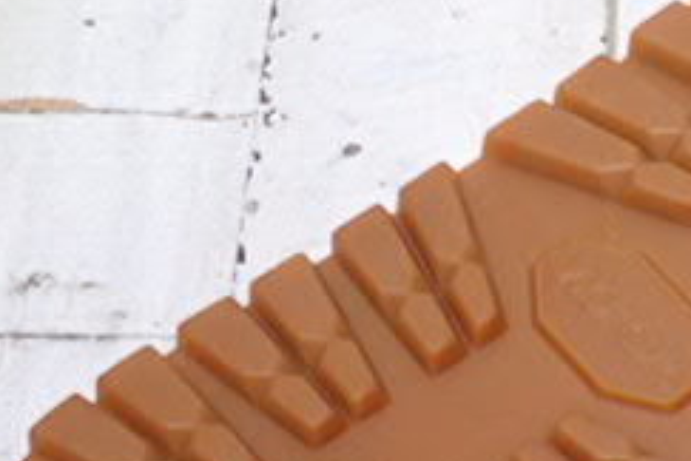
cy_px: 387
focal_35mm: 126
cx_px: 805
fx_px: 2418
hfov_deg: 15.7
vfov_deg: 10.8
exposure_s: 1/15
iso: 800
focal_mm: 8.41
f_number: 3.1
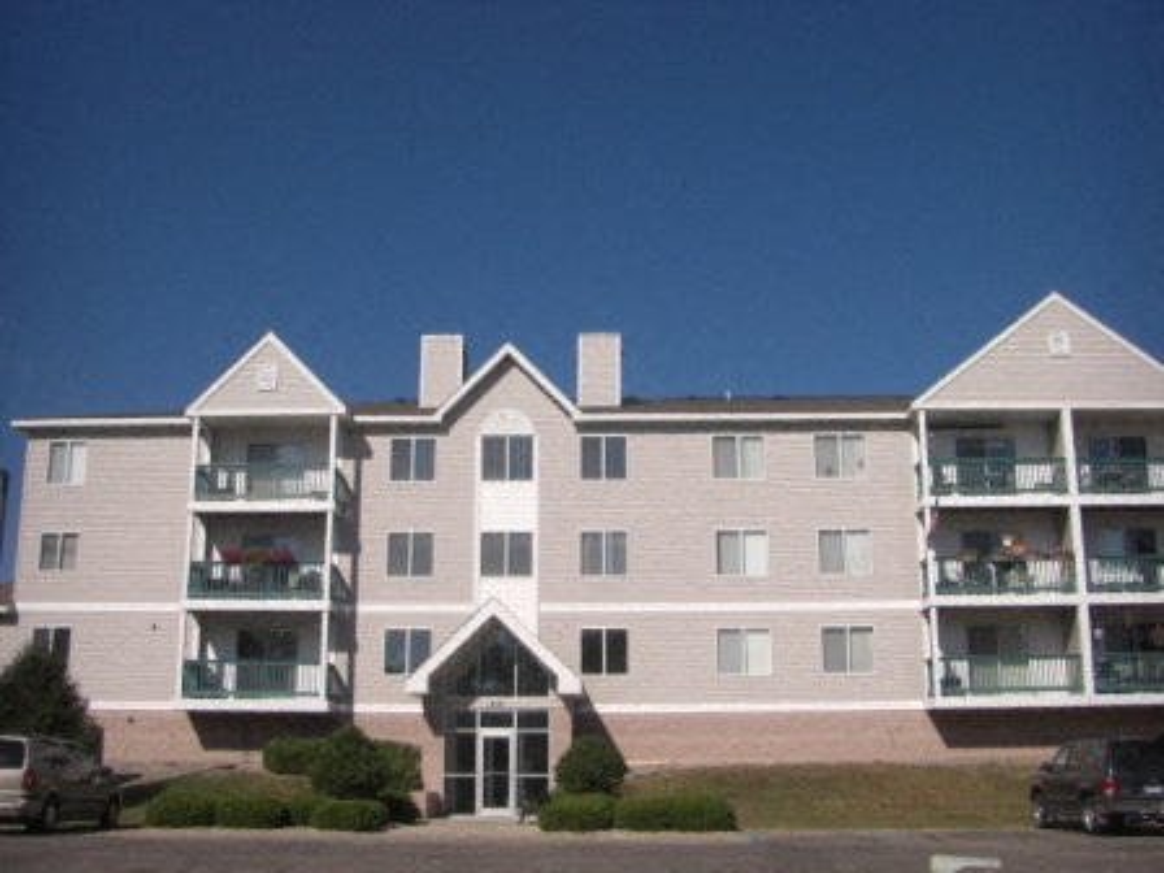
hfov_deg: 49.0
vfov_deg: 37.7
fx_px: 1278
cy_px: 436
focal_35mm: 38
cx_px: 582
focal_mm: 6.3
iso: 64
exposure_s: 1/640
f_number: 4.6
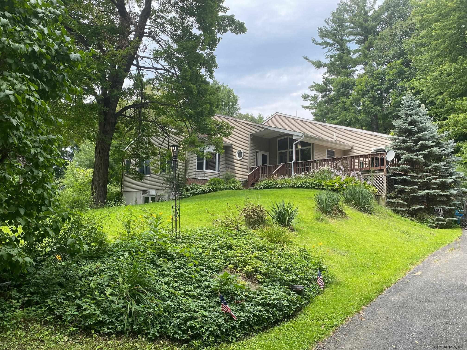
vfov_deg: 53.1
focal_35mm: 26
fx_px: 351
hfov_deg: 67.3
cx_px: 234
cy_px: 175
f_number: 1.8
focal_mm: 4.25
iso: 32
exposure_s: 1/767
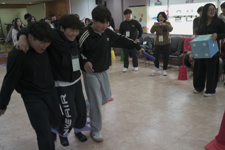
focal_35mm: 34
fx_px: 213
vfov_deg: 38.9
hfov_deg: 55.8
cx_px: 112
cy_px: 75
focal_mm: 34
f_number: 2.8
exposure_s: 1/500
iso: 1600
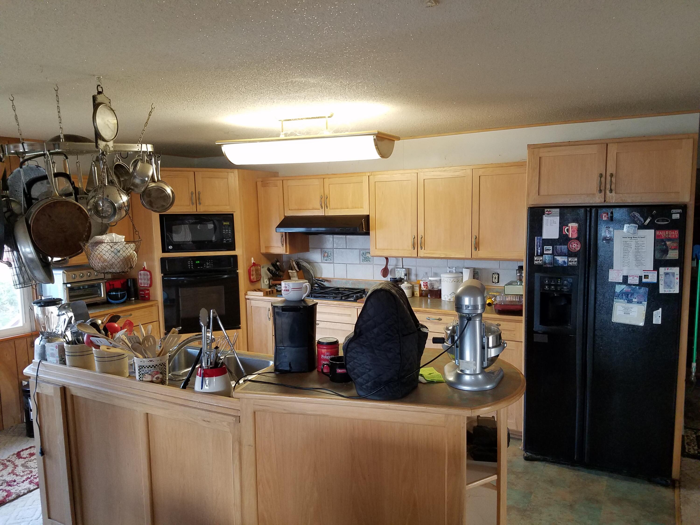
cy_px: 262
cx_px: 350
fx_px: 526
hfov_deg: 67.3
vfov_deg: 53.1
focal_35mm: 26
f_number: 1.7
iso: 200
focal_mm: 4.2
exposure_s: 1/60
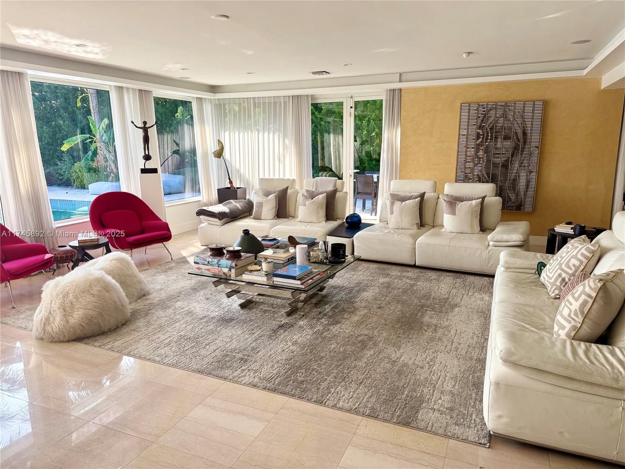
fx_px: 433
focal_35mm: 24
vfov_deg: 56.8
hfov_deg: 71.6
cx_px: 312
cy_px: 234
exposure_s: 1/348
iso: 100
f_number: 1.78
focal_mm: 6.76
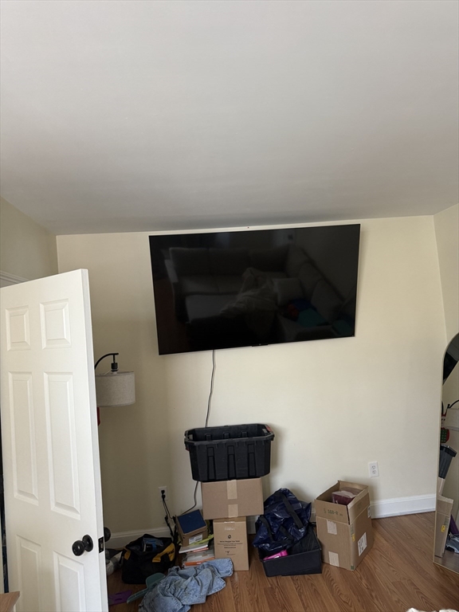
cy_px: 306
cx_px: 230
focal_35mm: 24
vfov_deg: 71.6
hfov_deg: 56.8
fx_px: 424
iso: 200
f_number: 1.78
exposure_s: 1/63
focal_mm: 6.76
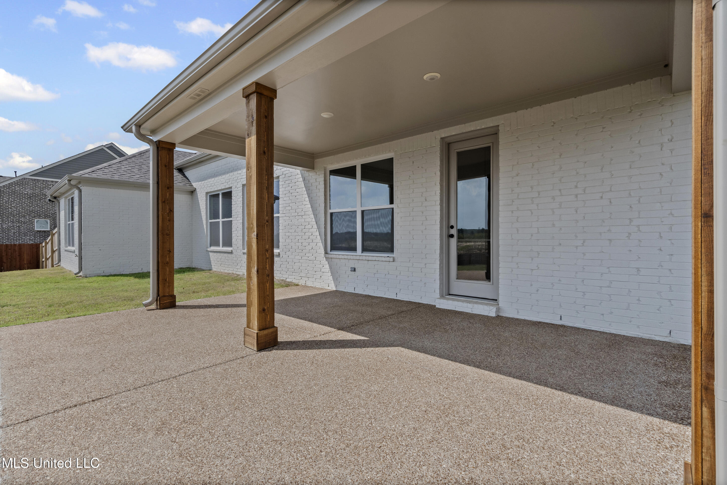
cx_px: 364
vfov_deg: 73.8
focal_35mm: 16
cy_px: 242
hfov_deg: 96.7
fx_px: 323
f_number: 9
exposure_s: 1/800
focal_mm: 16
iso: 800
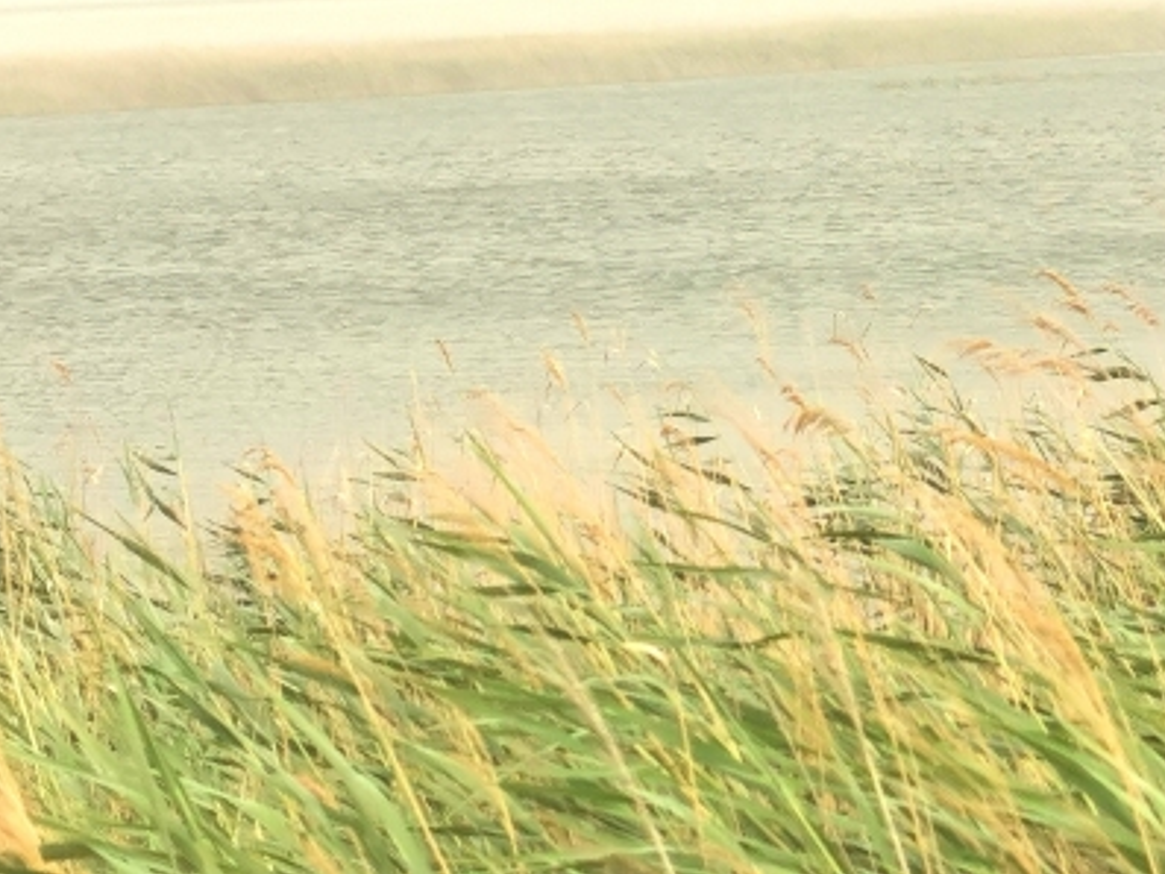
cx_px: 992
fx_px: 4343
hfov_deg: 15.1
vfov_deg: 11.4
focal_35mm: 129
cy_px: -3
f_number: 1.6
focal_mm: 5.56
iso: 50
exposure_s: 1/3906
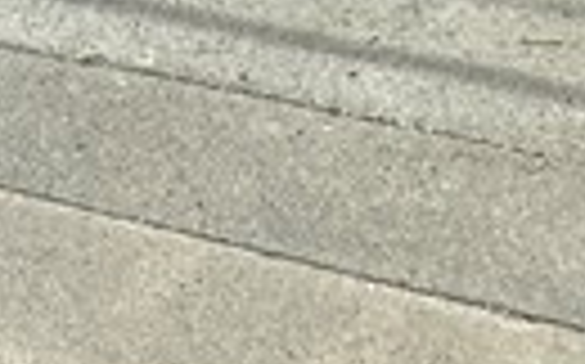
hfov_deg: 17.8
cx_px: 171
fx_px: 1864
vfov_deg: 8.2
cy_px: -944
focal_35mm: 117
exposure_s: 1/2674
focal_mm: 2.22
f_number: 2.2
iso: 50
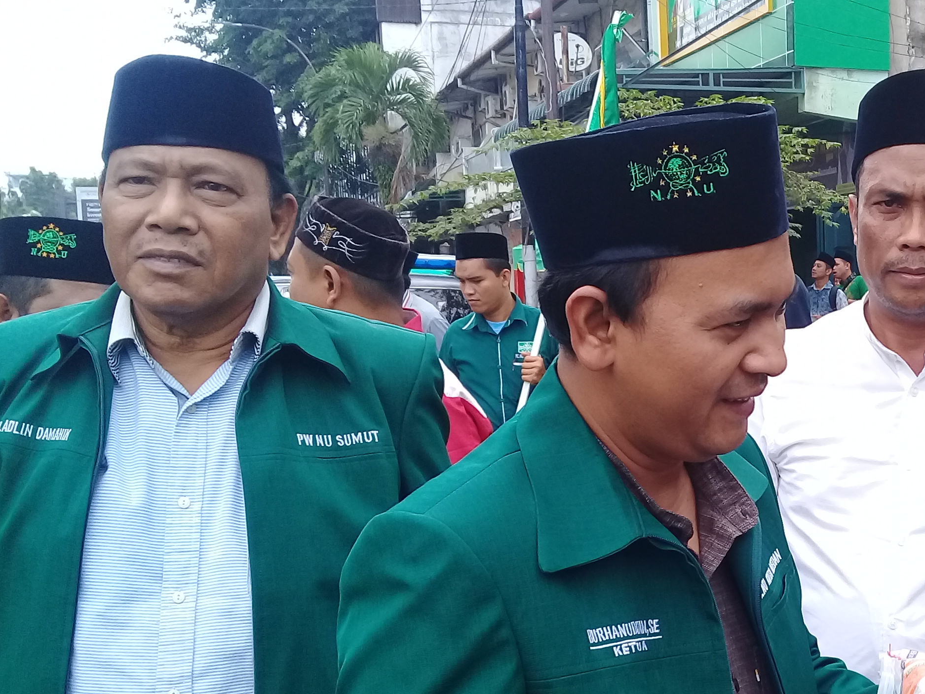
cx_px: 797
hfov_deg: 34.0
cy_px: 466
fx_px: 1443
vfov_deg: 26.9
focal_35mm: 54
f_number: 2.2
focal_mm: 3.3
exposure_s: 1/404
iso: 50
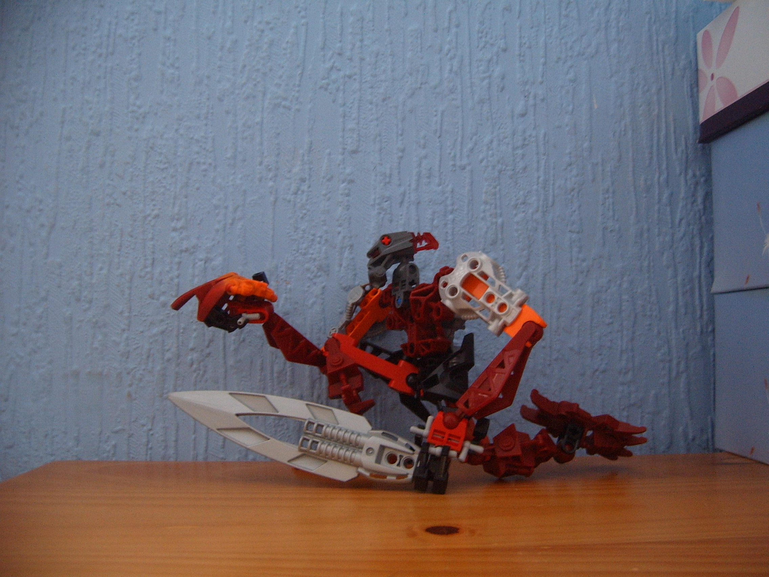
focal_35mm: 37
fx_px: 822
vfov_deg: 38.7
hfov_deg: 50.1
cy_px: 288
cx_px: 384
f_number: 2.9
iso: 141
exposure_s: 1/4
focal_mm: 6.2
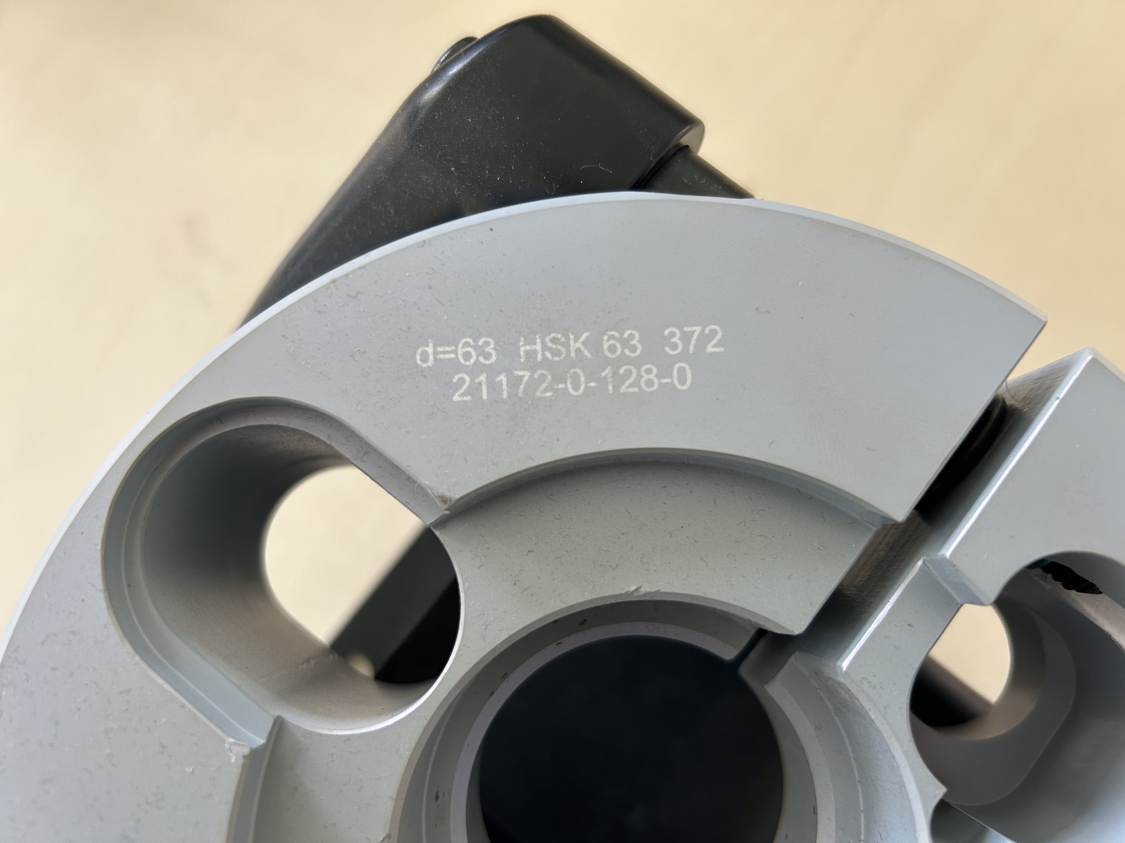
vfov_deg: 53.1
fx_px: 845
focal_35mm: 26
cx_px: 562
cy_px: 422
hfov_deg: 67.3
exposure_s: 1/106
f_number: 1.5
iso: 125
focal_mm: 5.7
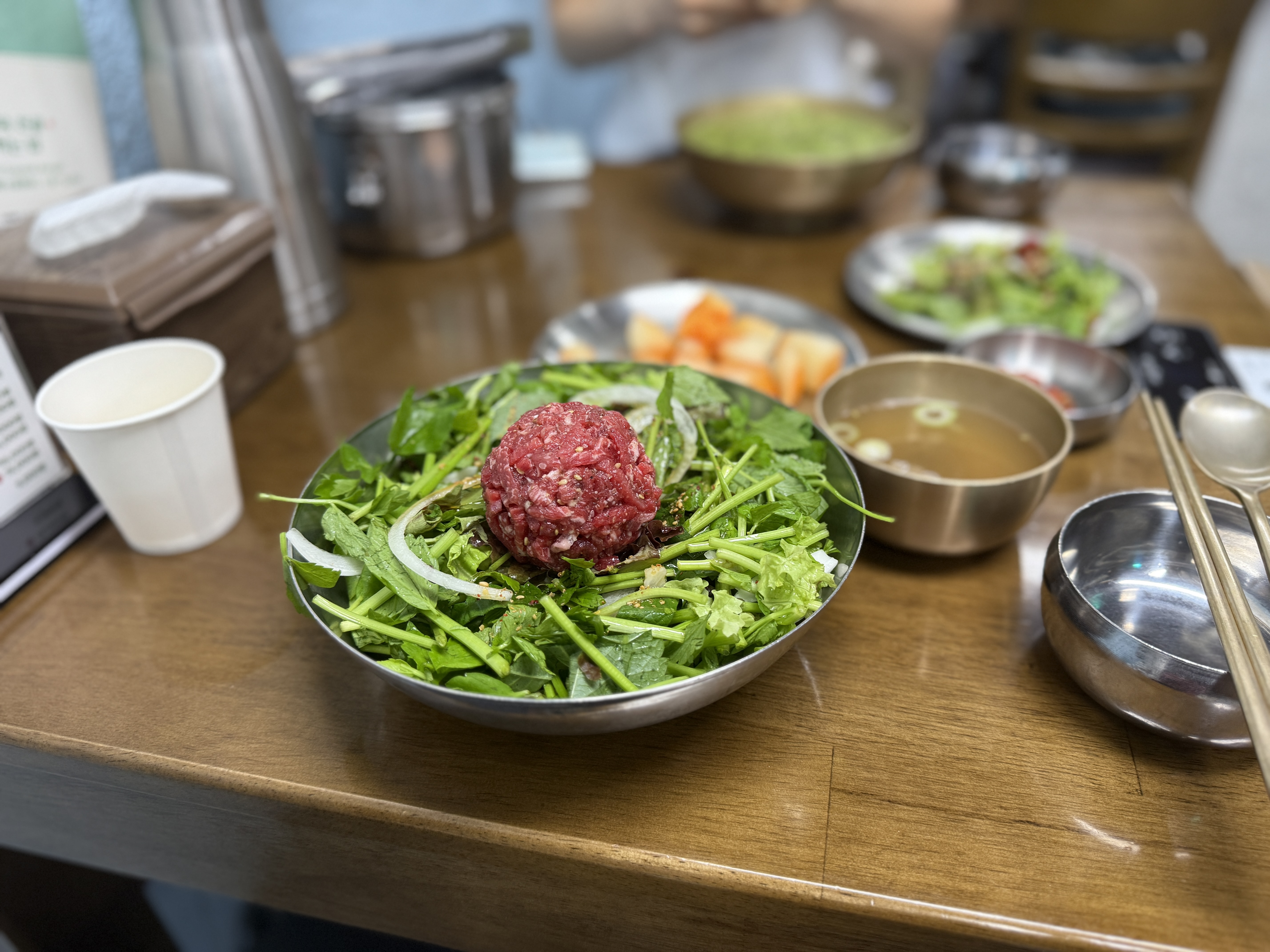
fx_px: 881
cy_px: 476
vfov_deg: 56.8
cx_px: 635
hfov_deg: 71.6
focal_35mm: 24
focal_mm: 6.76
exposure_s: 1/60
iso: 160
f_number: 1.78
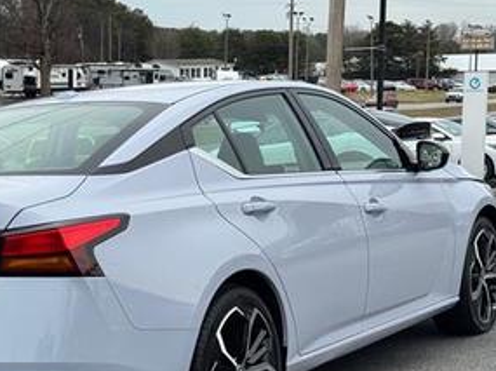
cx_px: 113
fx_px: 1216
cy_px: 301
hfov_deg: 22.8
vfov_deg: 17.2
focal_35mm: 85
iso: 64
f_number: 1.78
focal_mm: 6.76
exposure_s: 1/1597
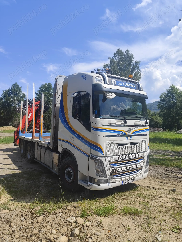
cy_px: 121
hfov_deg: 58.9
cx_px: 91
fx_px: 161
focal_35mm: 23
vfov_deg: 73.9
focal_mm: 6.14
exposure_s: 1/1089
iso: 50
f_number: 1.65
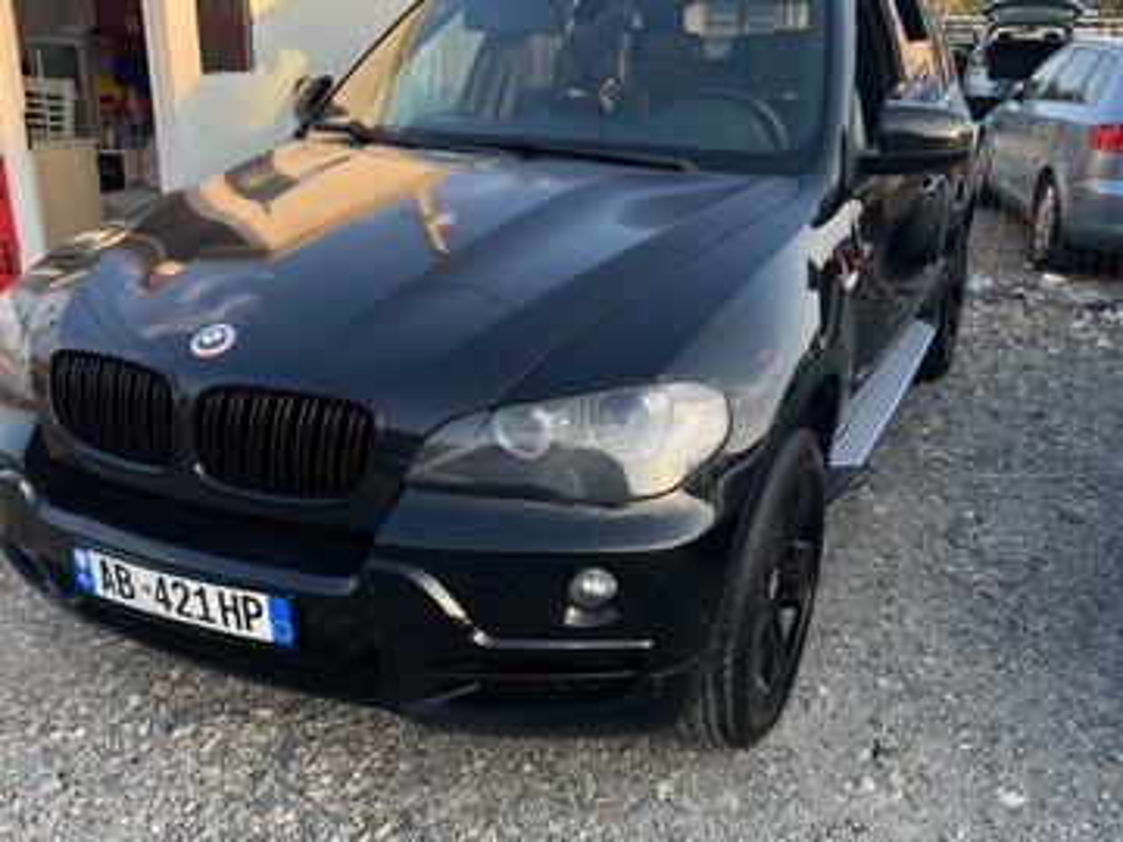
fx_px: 843
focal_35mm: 26
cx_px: 562
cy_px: 421
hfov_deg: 67.3
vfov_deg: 53.1
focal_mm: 5.7
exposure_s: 1/416
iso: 50
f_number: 1.5
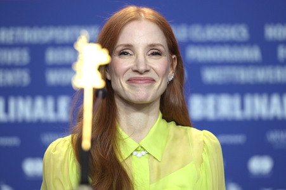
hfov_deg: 10.8
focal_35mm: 190
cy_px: 95
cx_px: 143
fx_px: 1508
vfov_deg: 7.2
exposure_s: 1/320
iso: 2000
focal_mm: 190
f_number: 3.5
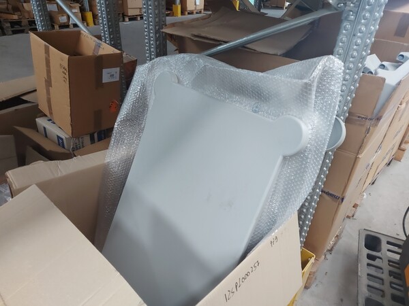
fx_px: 284
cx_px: 204
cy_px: 153
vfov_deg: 56.8
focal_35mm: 24
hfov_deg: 71.6
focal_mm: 5.23
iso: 200
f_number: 1.8
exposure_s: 1/50
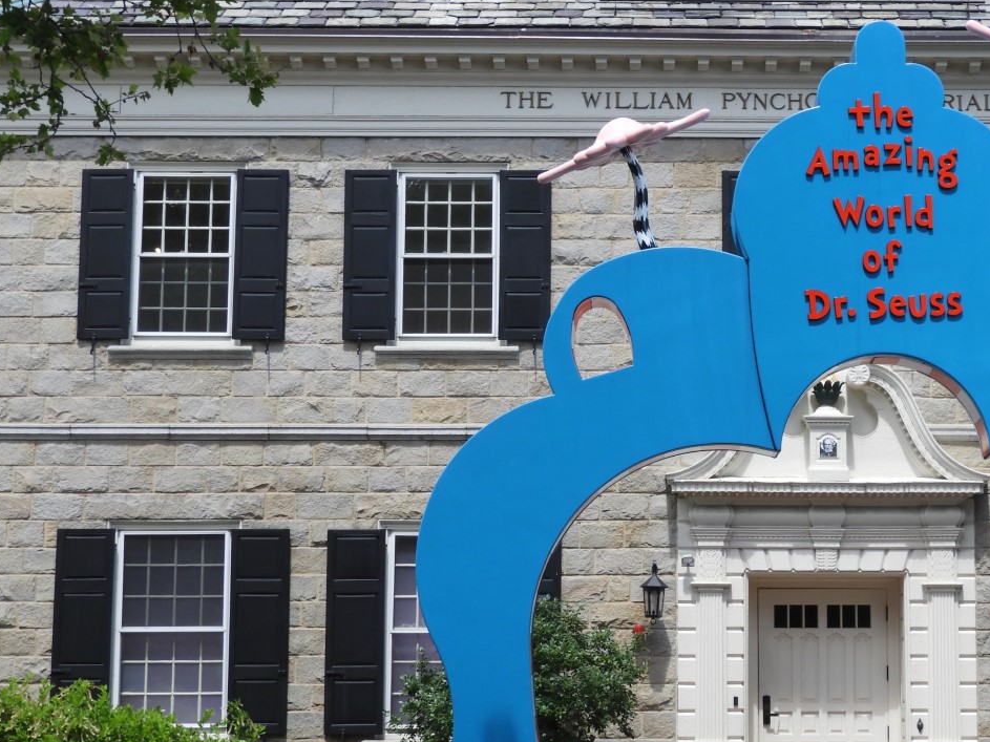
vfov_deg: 17.6
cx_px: 698
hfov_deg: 23.1
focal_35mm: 84
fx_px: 2402
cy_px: 344
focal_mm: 9.9
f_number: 4
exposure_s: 1/400
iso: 100
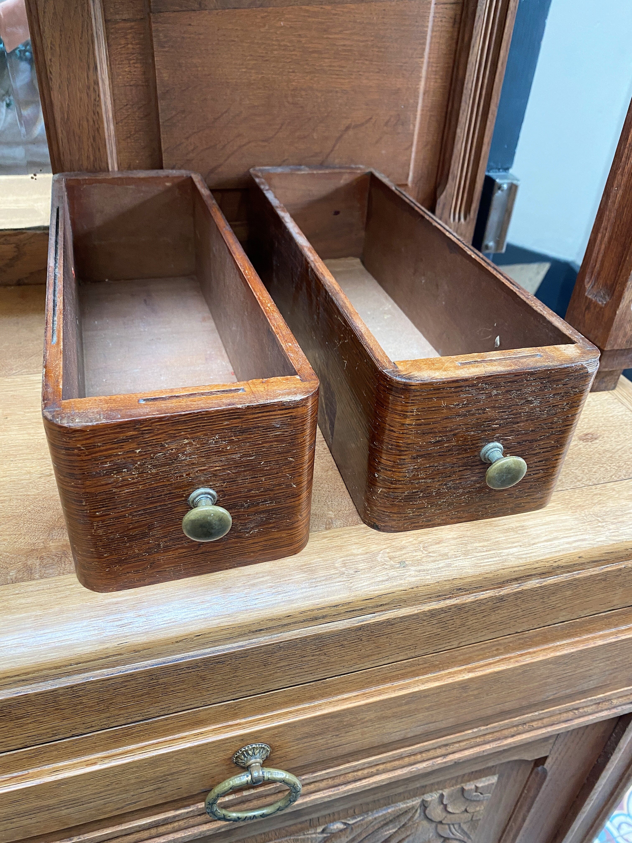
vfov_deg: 67.3
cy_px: 422
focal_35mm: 26
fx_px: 633
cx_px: 316
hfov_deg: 53.1
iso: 125
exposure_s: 1/60
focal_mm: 4.25
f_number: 1.8
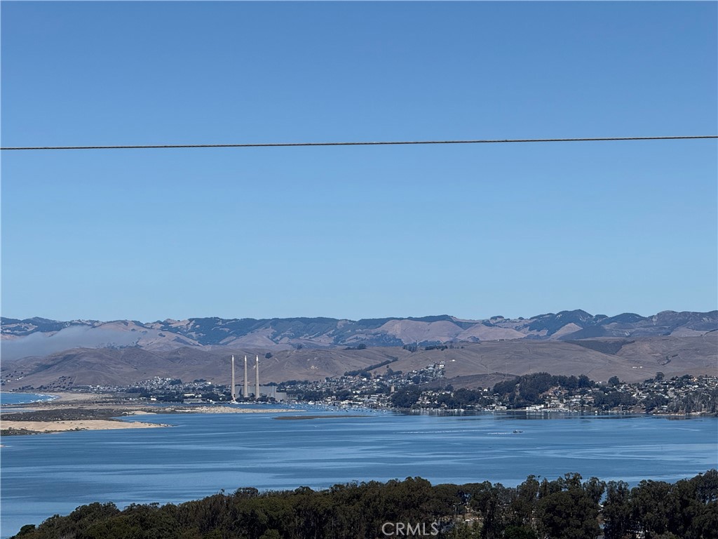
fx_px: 2489
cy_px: 270
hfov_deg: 16.4
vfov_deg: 12.3
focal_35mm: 120
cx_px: 359
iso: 50
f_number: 2.8
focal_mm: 15.66
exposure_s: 1/2933
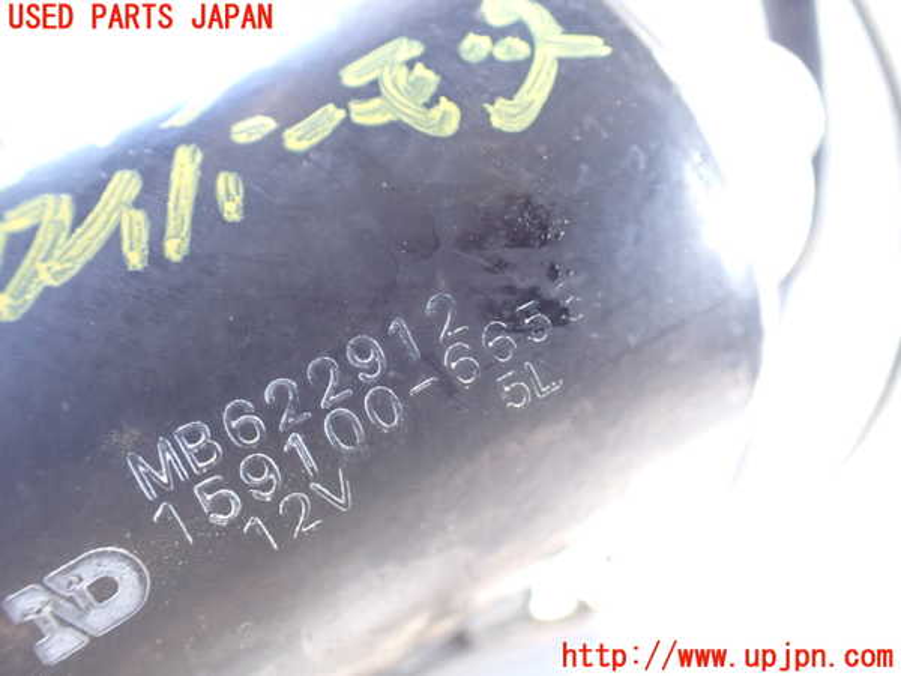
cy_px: 338
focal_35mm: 30
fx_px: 781
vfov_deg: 46.8
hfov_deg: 60.0
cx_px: 450
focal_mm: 5.4
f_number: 2.3
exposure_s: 1/100
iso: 800
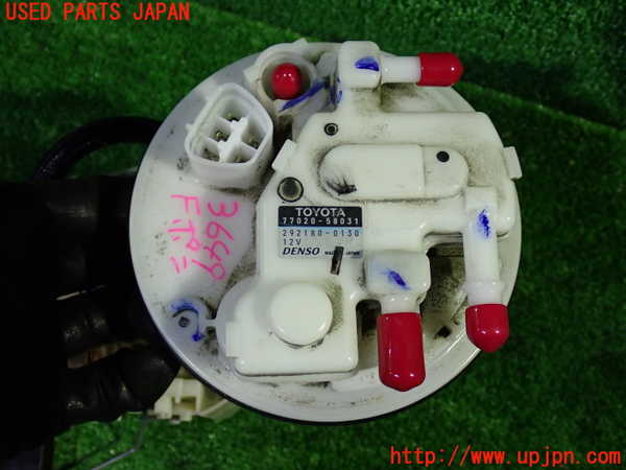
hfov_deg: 45.8
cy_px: 235
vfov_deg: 35.1
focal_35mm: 41
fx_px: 741
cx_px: 313
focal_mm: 7.31
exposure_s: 1/40
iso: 500
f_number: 2.8
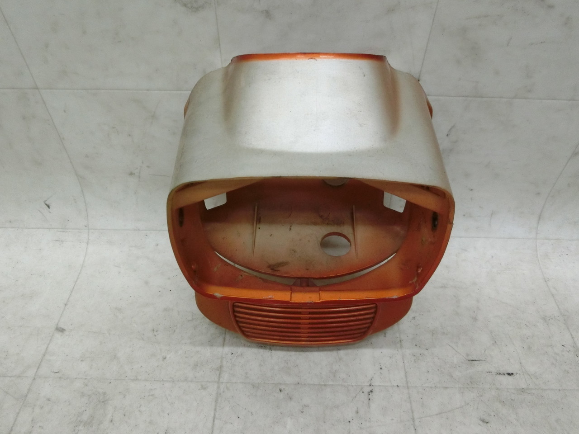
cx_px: 290
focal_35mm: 25
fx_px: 418
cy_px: 217
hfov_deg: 69.4
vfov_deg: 54.9
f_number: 3.5
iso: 400
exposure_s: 1/125
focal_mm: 4.5
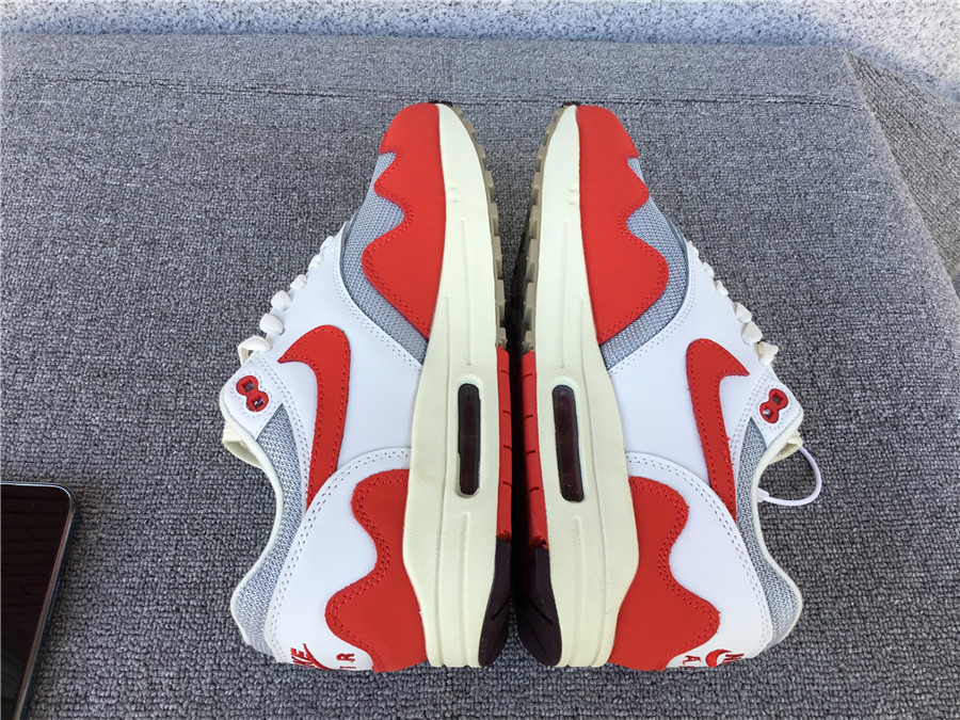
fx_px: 860
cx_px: 480
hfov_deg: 58.4
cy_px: 360
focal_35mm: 31
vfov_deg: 45.4
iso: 25
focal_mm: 3.3
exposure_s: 1/118
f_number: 2.4
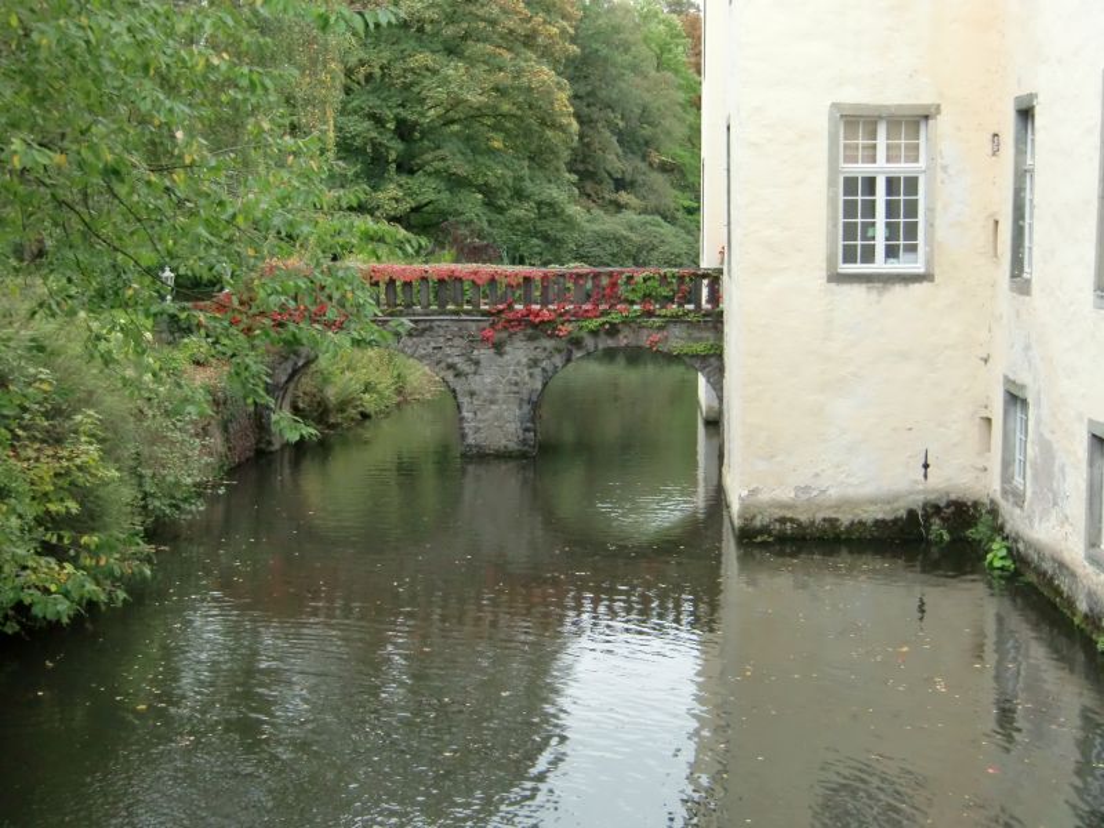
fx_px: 1499
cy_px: 414
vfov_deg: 30.9
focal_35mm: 47
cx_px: 552
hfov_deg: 40.4
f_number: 4
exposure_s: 1/40
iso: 400
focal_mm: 8.4
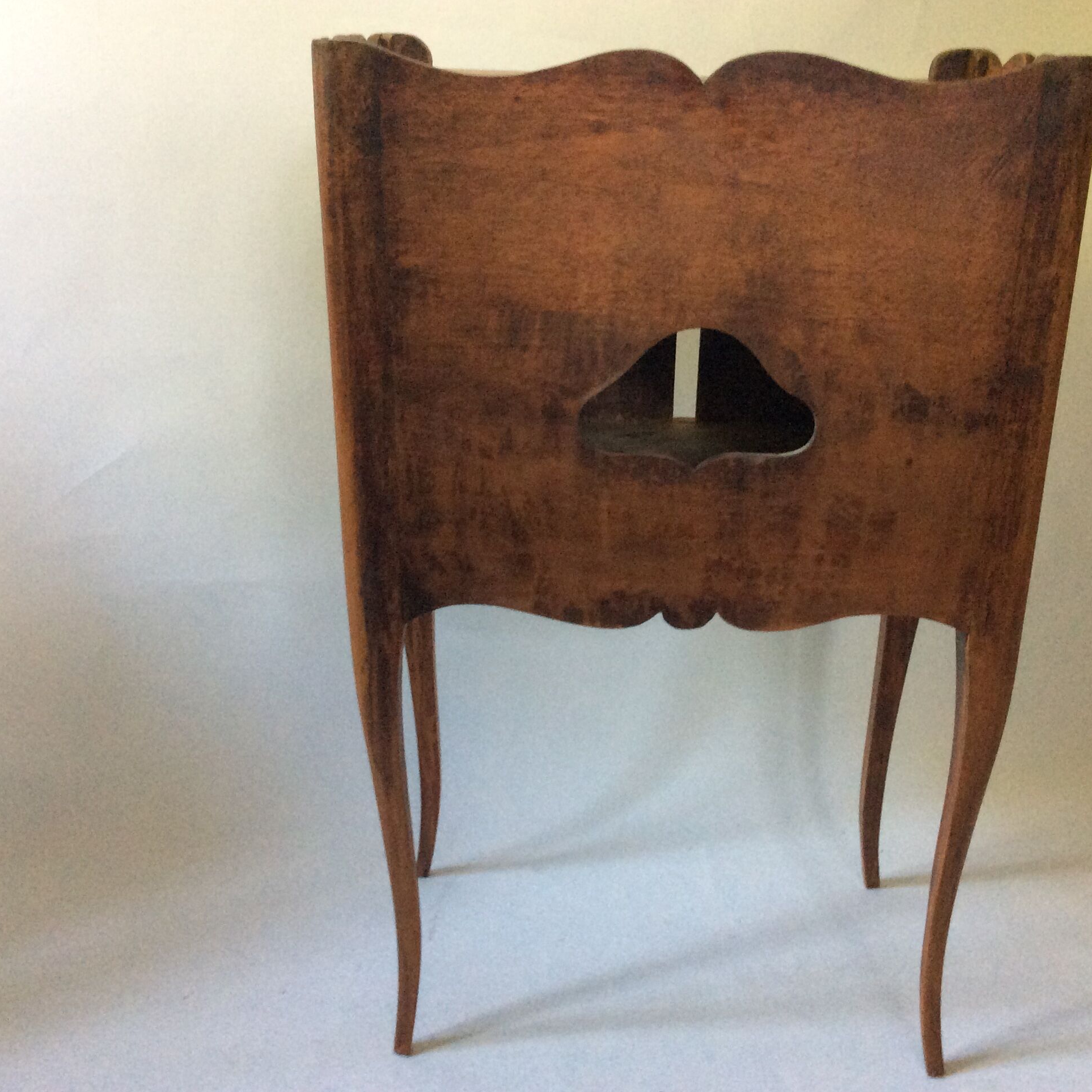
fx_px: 1356
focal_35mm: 38
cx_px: 606
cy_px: 545
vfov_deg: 43.9
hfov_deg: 43.8
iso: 160
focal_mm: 3.3
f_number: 2.4
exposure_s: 1/25
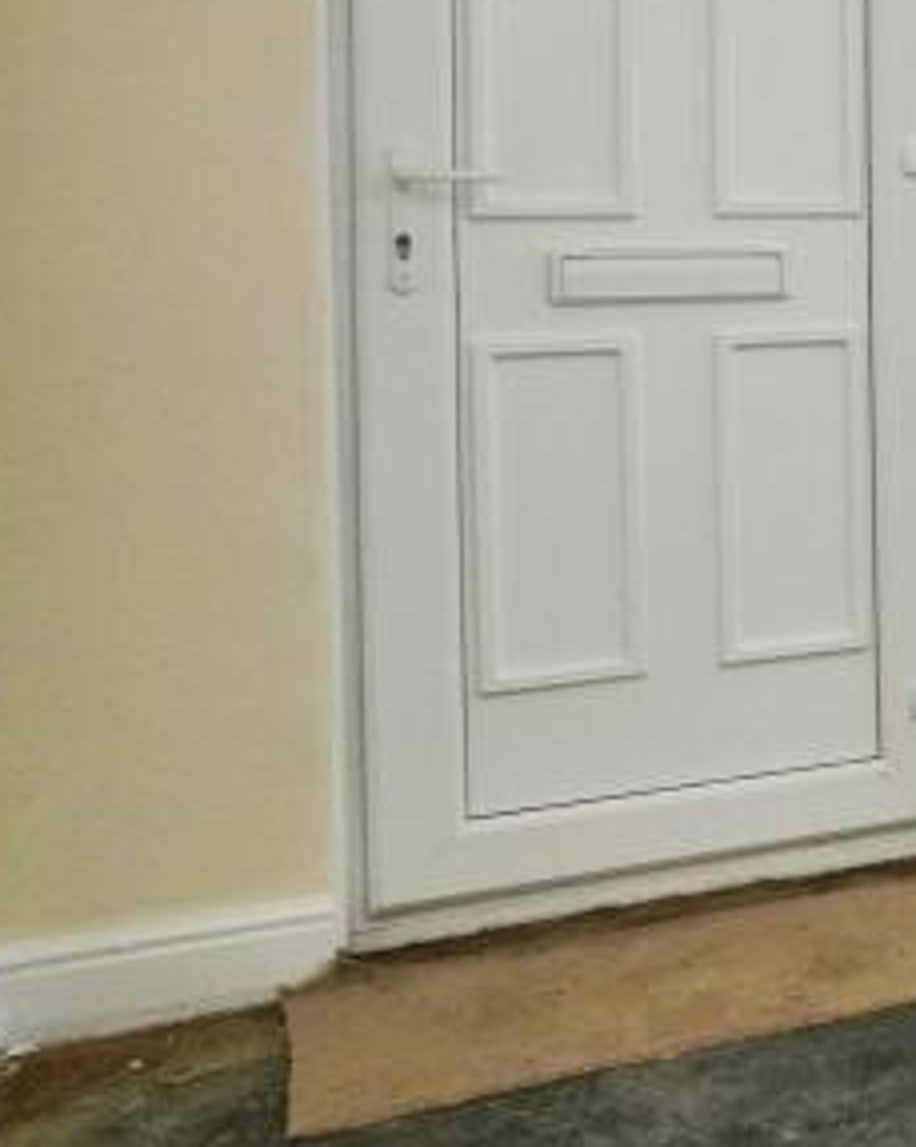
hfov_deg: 17.3
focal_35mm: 57
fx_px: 1935
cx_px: 1928
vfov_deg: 31.9
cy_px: 186
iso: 2000
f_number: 11
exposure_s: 1/40
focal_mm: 17
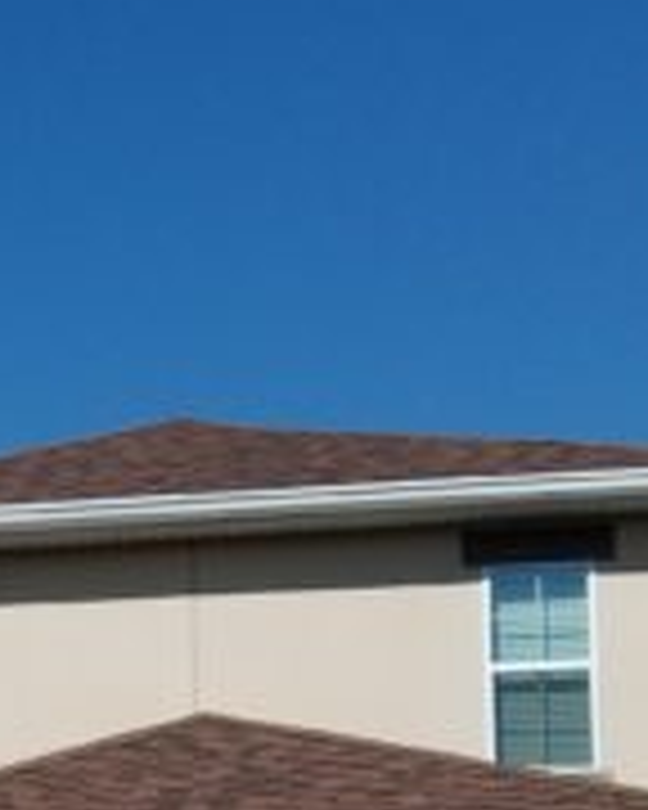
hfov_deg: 13.1
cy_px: 1008
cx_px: -454
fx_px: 2589
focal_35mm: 108
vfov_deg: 16.9
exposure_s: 1/4496
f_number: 1.7
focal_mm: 4.25
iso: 50
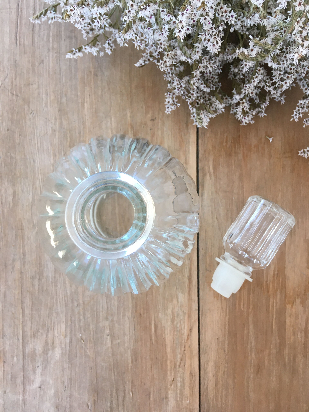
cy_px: 206
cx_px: 154
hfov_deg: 48.2
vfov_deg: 61.7
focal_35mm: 29
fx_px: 345
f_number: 2.2
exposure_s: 1/33
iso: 32
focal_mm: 4.15
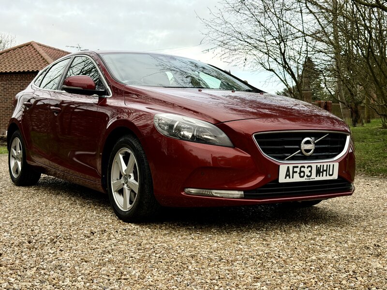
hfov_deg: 39.7
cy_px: 145
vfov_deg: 30.3
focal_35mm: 48
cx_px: 194
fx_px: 537
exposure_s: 1/592
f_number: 1.78
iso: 80
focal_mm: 6.76
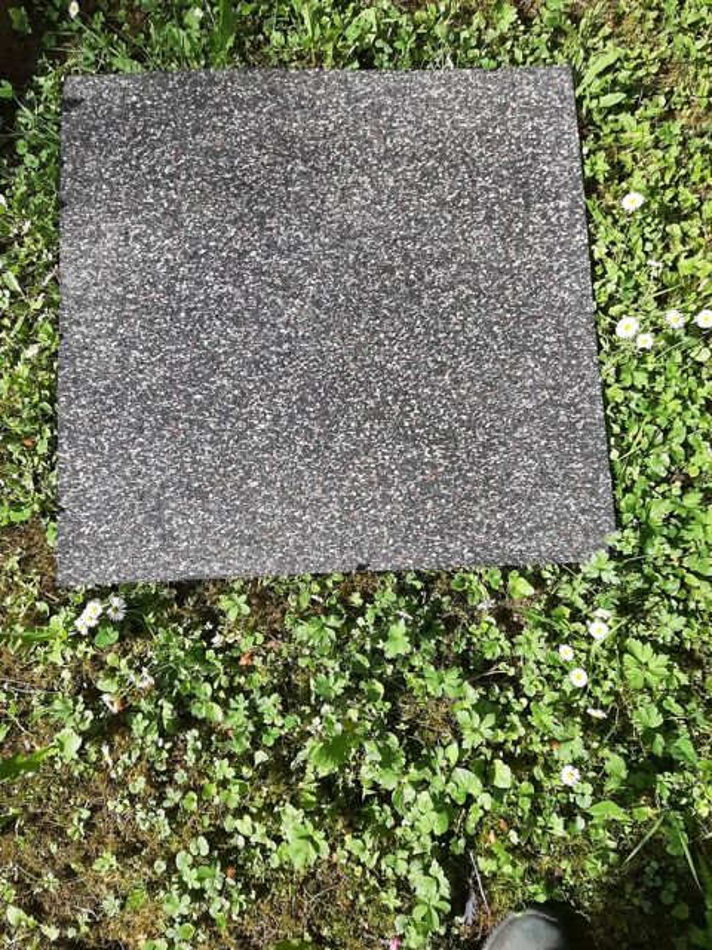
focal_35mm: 26
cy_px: 475
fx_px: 713
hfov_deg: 53.1
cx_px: 356
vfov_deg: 67.3
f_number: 1.7
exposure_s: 1/1520
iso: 40
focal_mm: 3.93
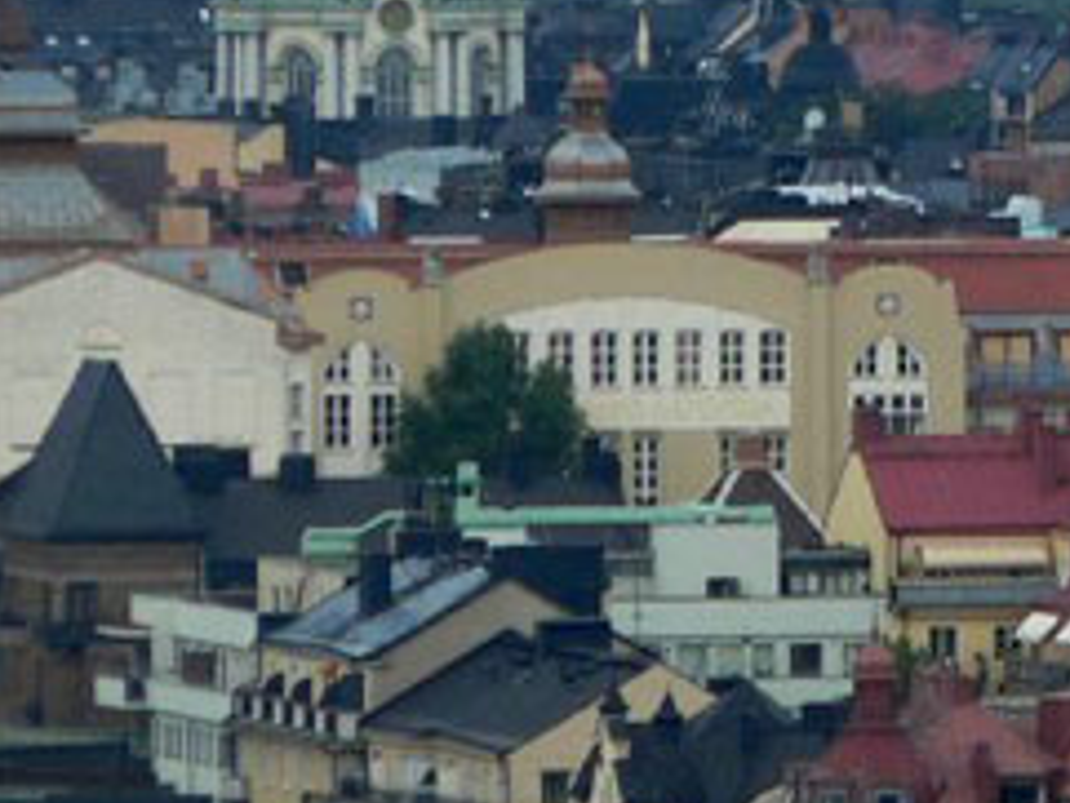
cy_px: 262
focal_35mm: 838
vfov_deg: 1.8
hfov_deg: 2.4
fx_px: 25916
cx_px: 1323
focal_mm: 44.3
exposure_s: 1/320
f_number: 4
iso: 80
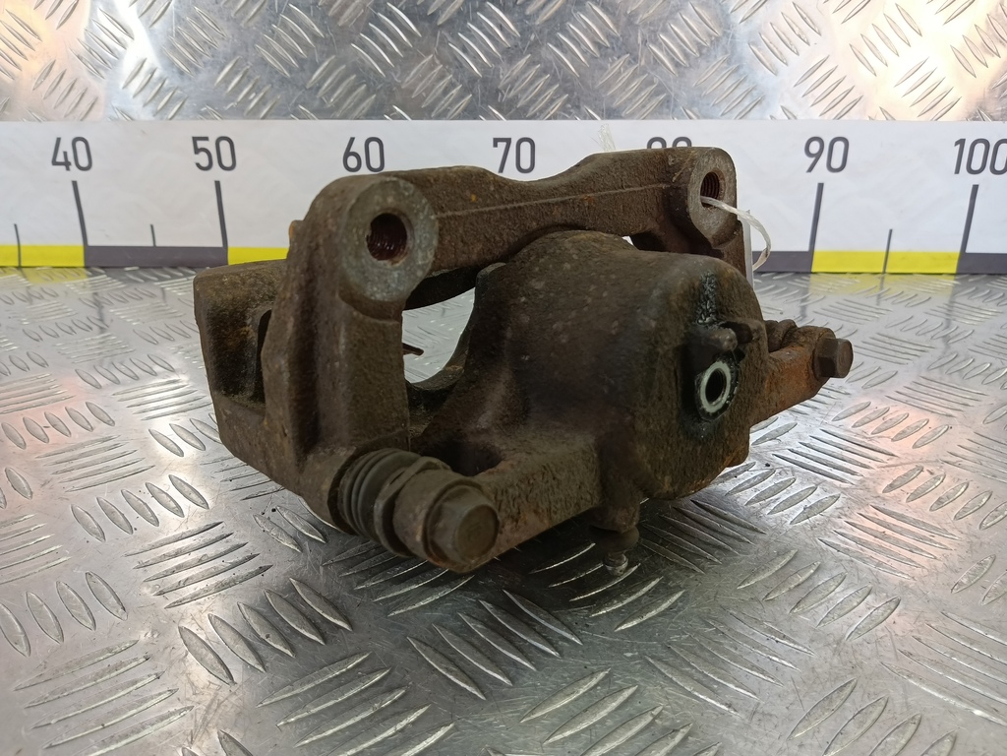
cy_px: 378
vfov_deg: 58.9
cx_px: 504
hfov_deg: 73.9
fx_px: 669
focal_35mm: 23
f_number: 1.6
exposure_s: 1/50
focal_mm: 4.11
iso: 126
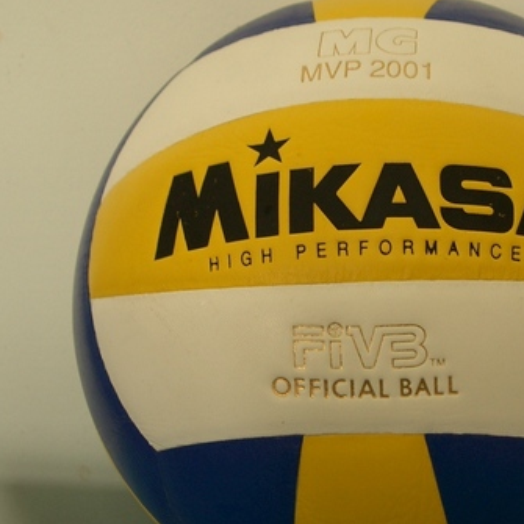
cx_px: 363
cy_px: 300
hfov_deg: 26.3
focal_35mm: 65
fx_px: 1113
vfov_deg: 26.5
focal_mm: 6.8
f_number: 2.8
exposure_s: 1/80
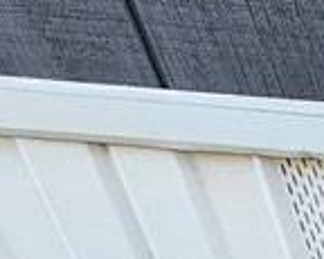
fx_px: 862
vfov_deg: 10.8
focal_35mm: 90
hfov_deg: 10.2
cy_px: 795
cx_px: 1078
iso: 50
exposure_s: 1/329
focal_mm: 2.2
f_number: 2.2
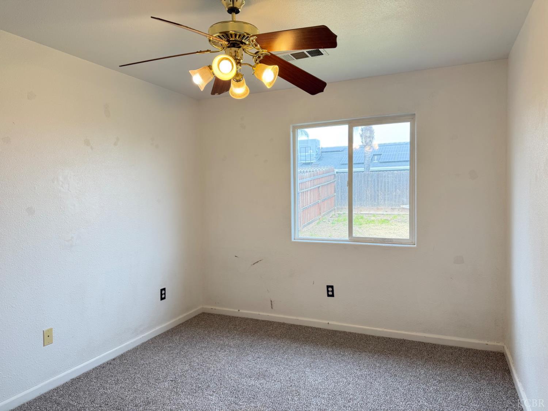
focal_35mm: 24
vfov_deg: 56.8
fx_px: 380
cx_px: 274
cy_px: 206
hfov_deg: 71.6
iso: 100
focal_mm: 6.76
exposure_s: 1/120
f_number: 1.78
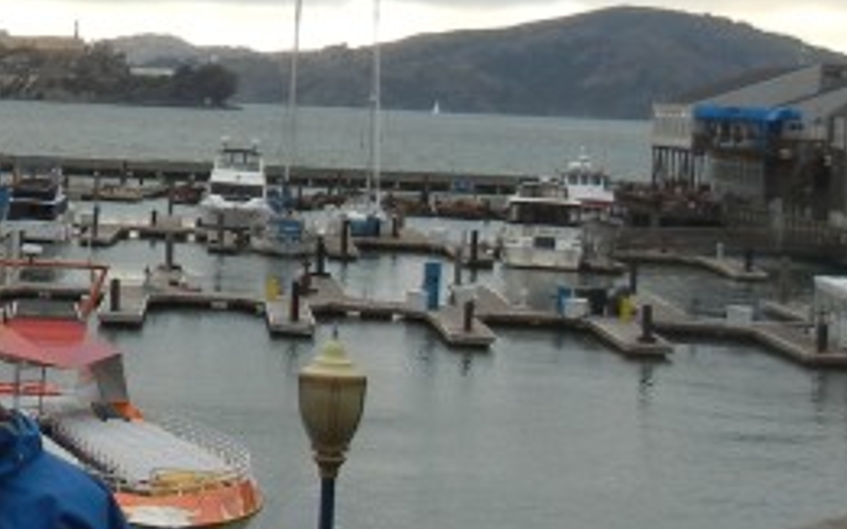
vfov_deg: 10.4
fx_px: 2885
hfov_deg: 15.8
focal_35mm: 125
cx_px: -273
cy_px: 65
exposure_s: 1/148
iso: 160
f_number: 3.5
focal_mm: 5.4
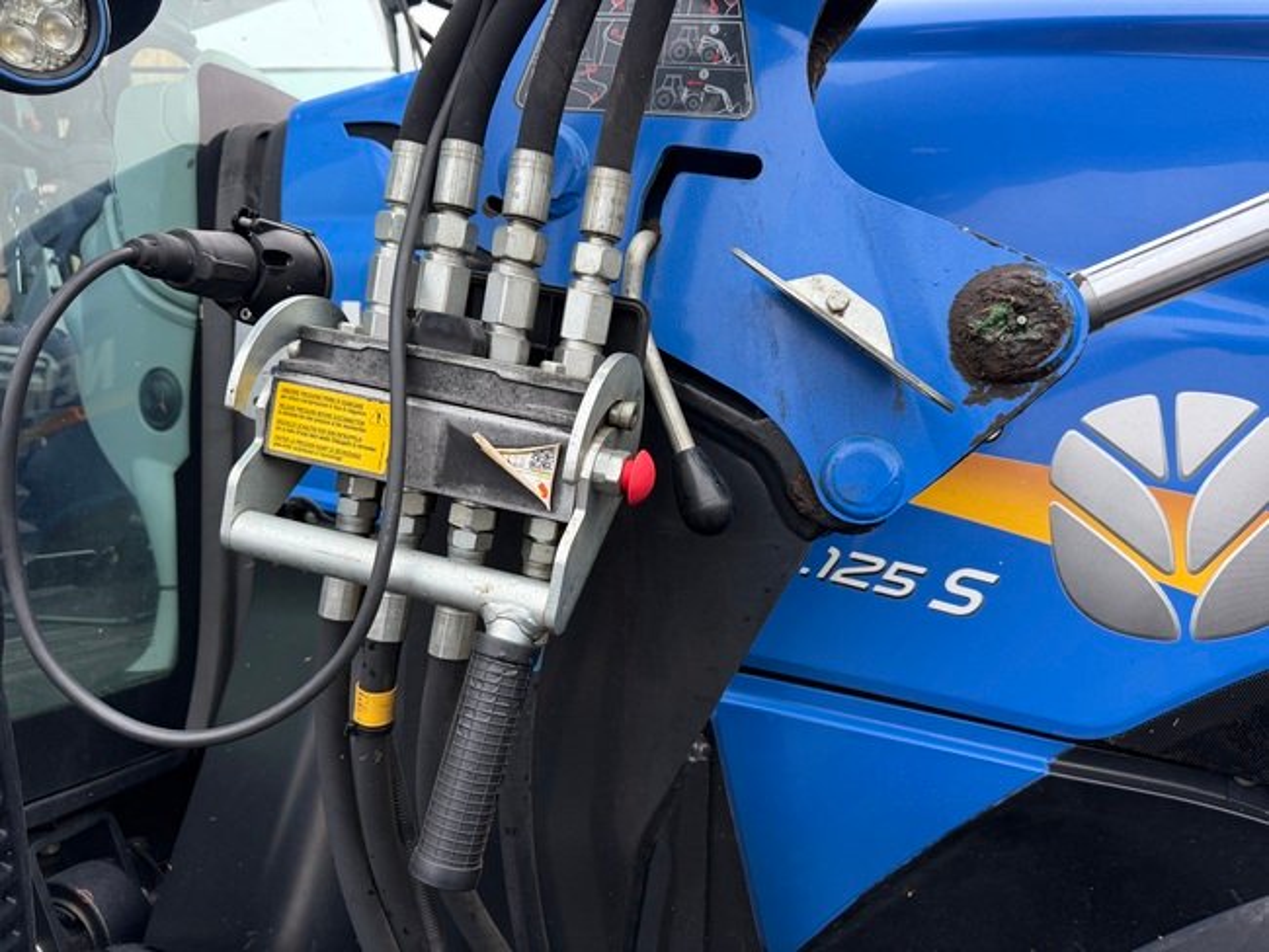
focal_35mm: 24
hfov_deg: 71.6
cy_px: 476
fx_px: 880
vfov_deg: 56.8
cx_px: 634
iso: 125
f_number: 1.78
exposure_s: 1/121
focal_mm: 6.76
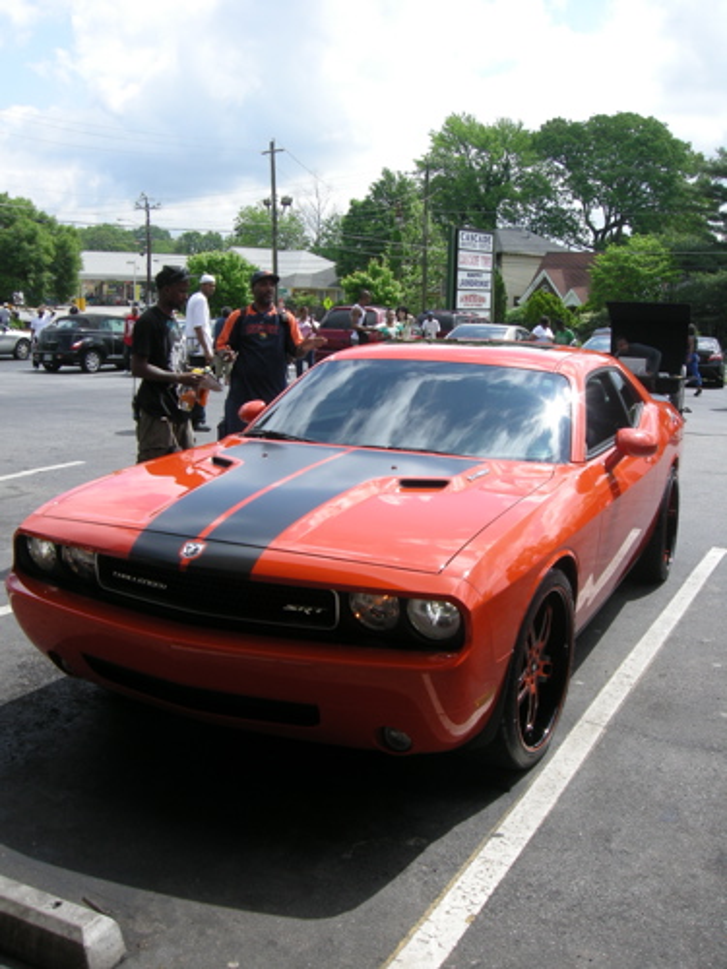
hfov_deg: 39.7
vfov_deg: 51.4
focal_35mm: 36
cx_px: 364
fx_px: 1008
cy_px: 484
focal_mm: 7.5
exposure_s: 1/238
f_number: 5.4
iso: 64
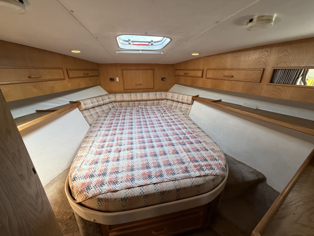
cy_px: 118
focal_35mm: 14
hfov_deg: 102.1
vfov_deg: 85.7
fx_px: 127
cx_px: 157
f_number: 2.2
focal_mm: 2.22
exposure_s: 1/121
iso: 320
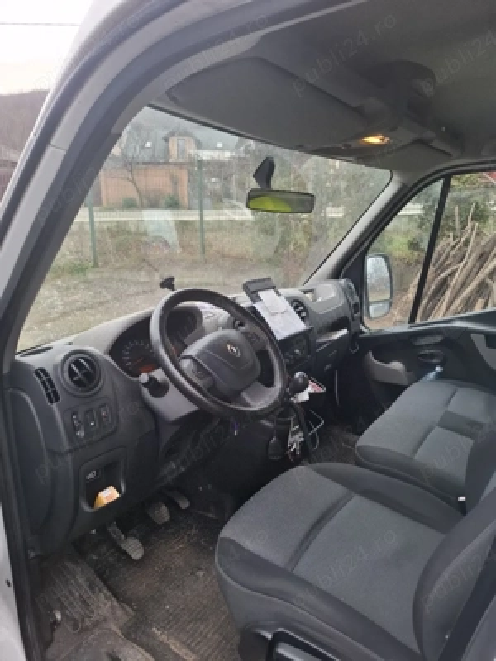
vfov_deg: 73.9
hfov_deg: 58.9
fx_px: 439
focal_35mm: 23
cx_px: 248
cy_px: 330
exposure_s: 1/100
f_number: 1.8
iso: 100
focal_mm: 5.54
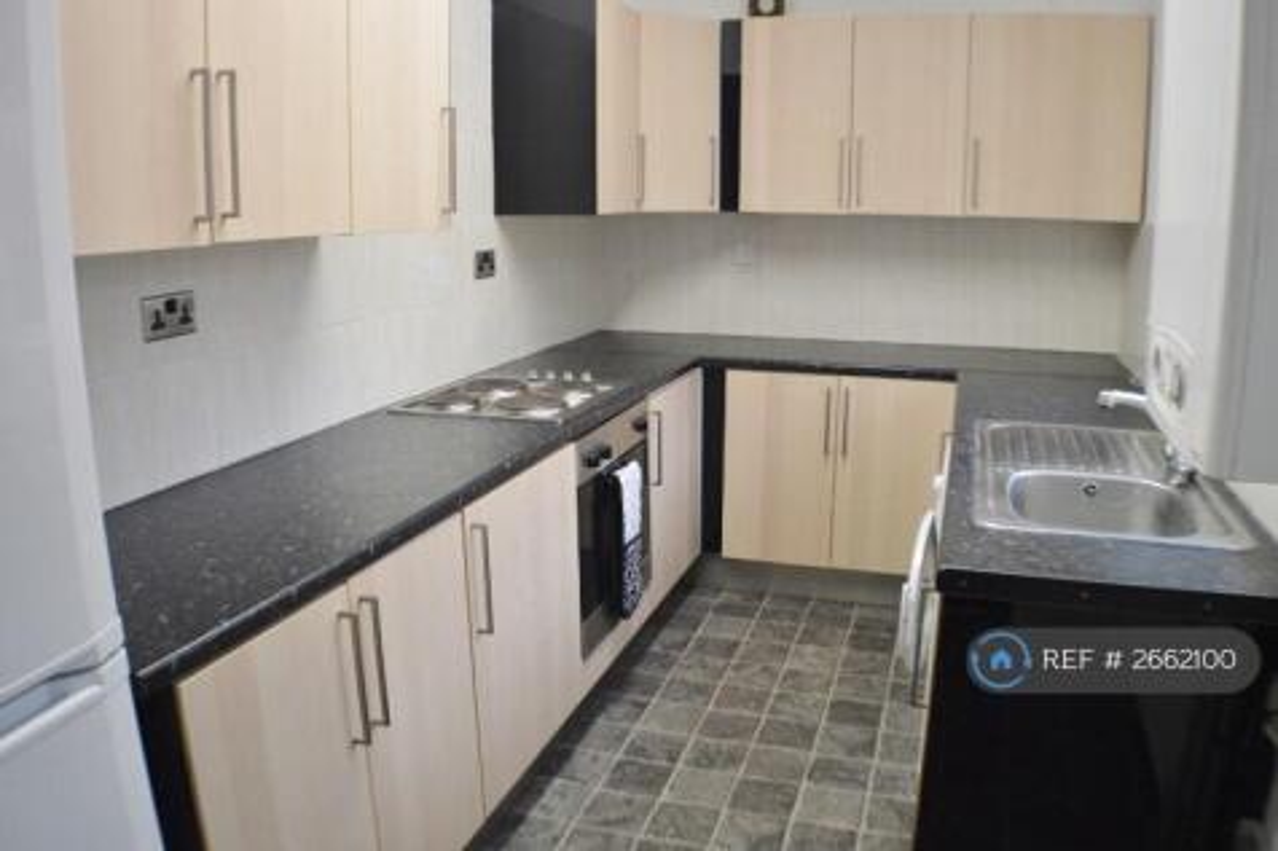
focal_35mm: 38
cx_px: 639
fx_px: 1331
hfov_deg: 51.3
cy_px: 426
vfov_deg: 35.5
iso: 400
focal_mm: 25
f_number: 4
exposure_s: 1/60
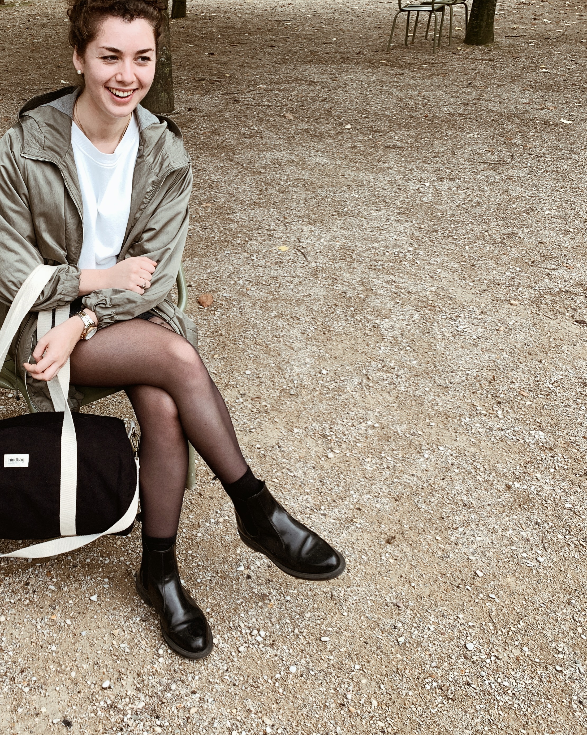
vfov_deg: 49.1
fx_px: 804
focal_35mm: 37
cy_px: 351
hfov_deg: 39.1
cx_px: 148
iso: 25
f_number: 1.8
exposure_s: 1/381
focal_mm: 4.25
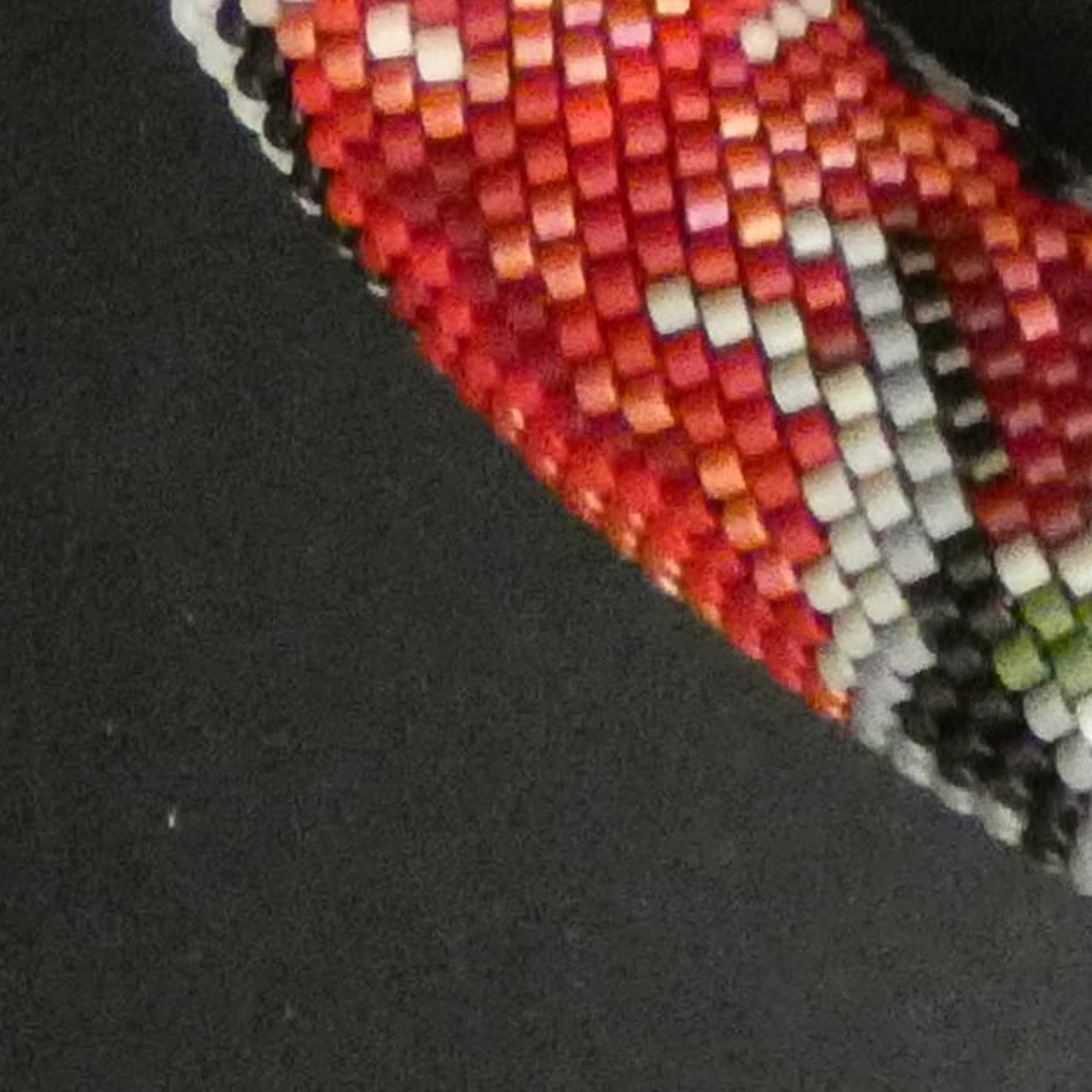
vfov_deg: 5.0
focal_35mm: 345
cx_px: 2503
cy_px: -1214
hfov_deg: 5.0
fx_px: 12313
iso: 1600
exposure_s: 1/60
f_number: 3.9
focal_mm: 9
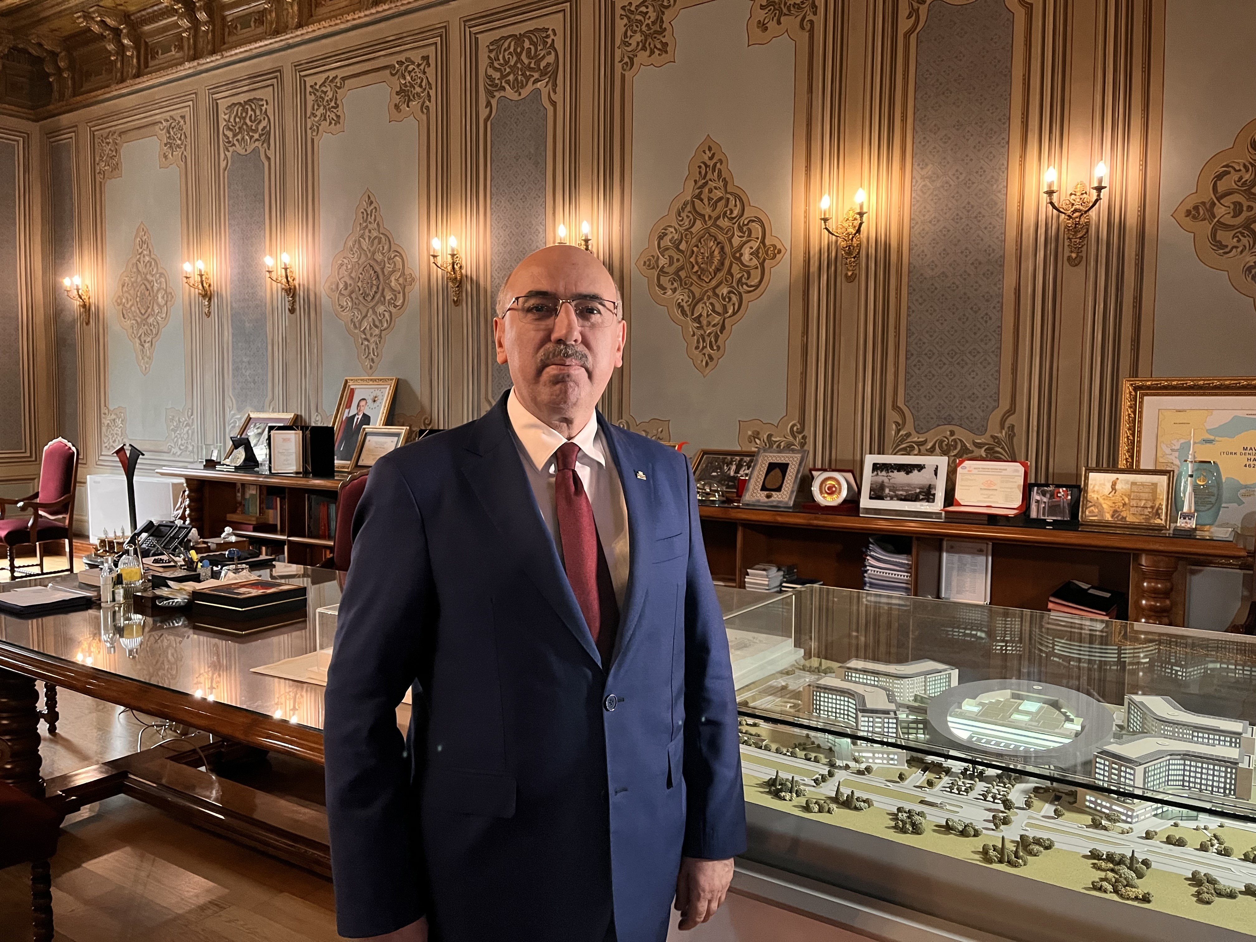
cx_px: 628
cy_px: 471
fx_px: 943
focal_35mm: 26
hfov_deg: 67.3
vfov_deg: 53.1
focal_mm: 5.1
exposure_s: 1/33
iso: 500
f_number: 1.6
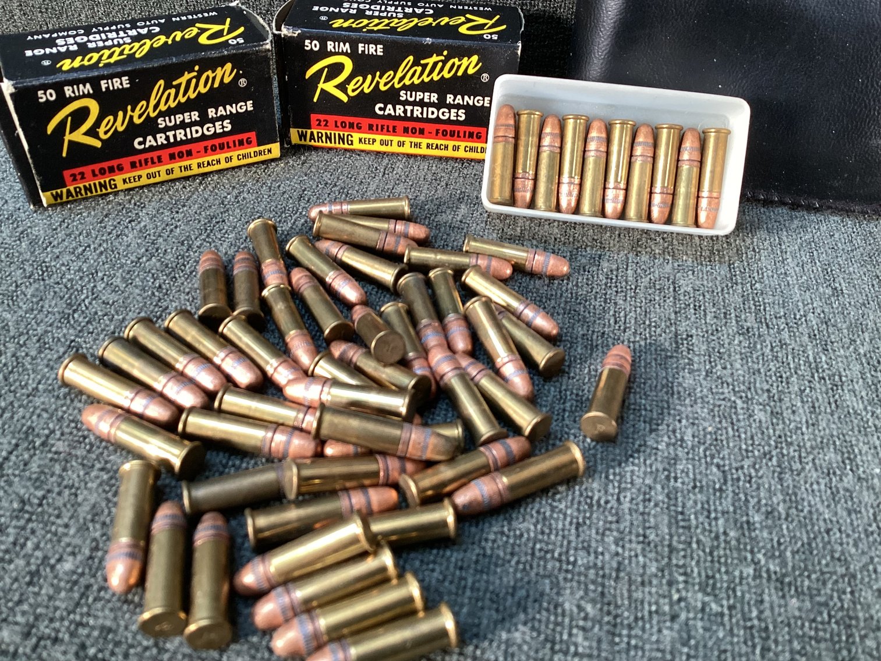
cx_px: 440
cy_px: 330
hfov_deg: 58.3
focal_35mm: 31
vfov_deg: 45.4
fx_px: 789
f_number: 2.4
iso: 125
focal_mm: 3.3
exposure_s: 1/60
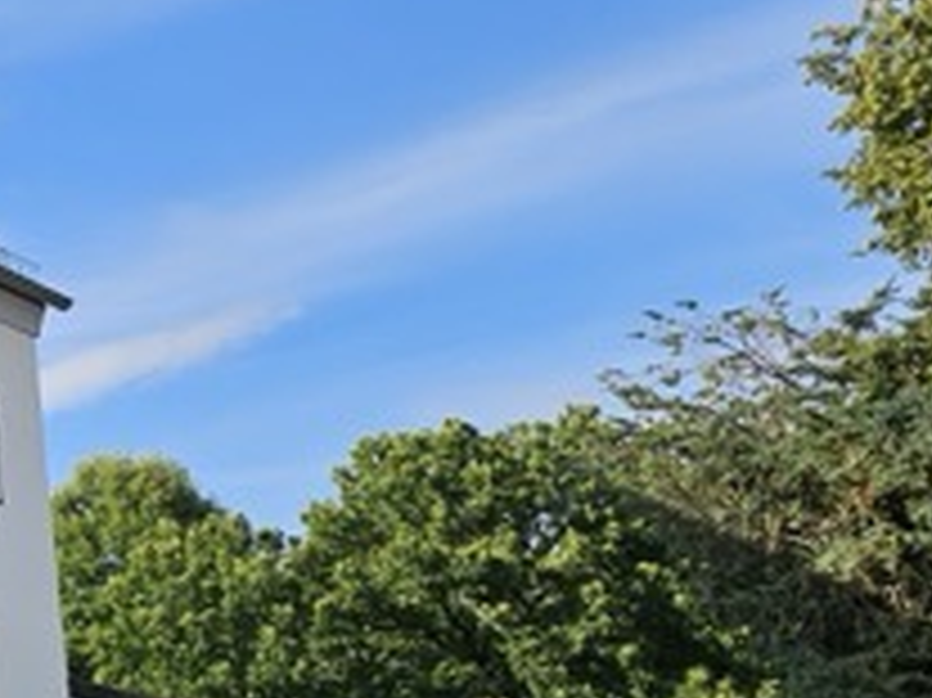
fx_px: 1910
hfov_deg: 23.5
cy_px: 482
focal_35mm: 71
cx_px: -351
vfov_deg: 20.6
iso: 10
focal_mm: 6.3
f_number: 1.7
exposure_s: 1/868
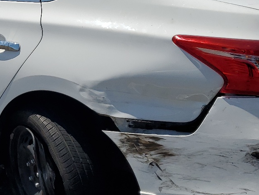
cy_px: 27
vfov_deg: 21.5
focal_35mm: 67
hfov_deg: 28.2
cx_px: 45
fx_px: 501
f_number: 1.5
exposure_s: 1/10000
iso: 51
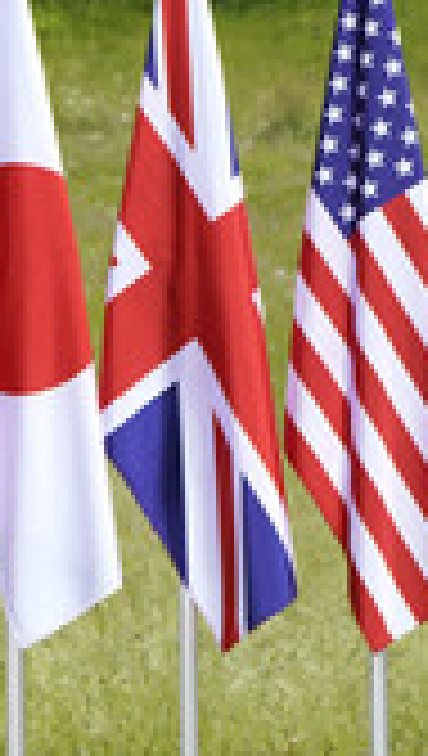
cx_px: -83
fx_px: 6933
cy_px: 266
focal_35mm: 345
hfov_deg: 3.5
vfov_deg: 6.2
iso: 400
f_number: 5
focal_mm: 123
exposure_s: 1/640
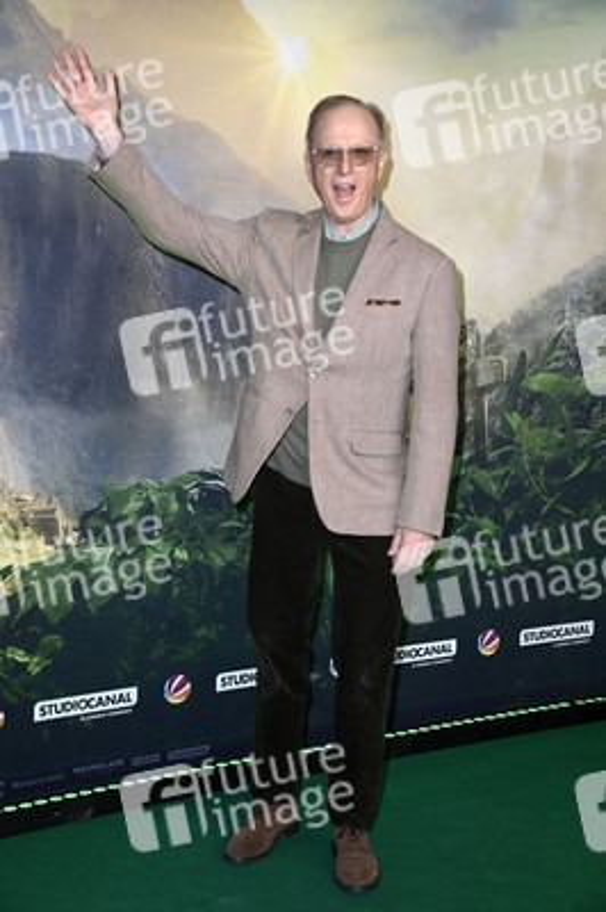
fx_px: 1568
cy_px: 456
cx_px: 303
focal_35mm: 62
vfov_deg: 32.4
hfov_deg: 21.9
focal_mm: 62
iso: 500
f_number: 5
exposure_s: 1/250
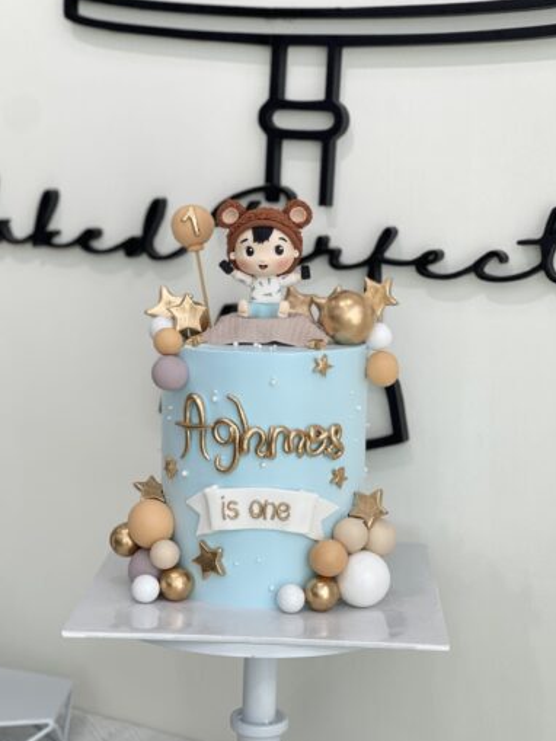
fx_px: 1434
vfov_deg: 29.0
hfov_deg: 21.9
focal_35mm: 67
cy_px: 370
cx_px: 268
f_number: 2.2
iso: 50
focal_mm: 7.5
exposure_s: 1/100
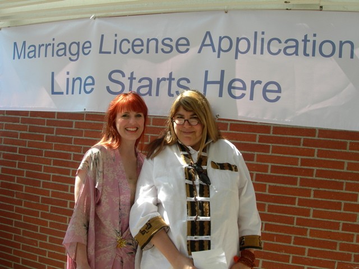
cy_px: 134
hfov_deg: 49.0
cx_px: 180
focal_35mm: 38
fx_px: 394
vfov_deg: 37.7
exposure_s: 1/133
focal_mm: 7.8
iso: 50
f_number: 4.8
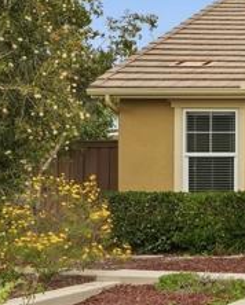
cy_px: 180
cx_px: 632
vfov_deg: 17.4
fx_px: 997
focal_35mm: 110
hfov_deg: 11.2
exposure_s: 1/800
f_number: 9
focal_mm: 25.5
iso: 250
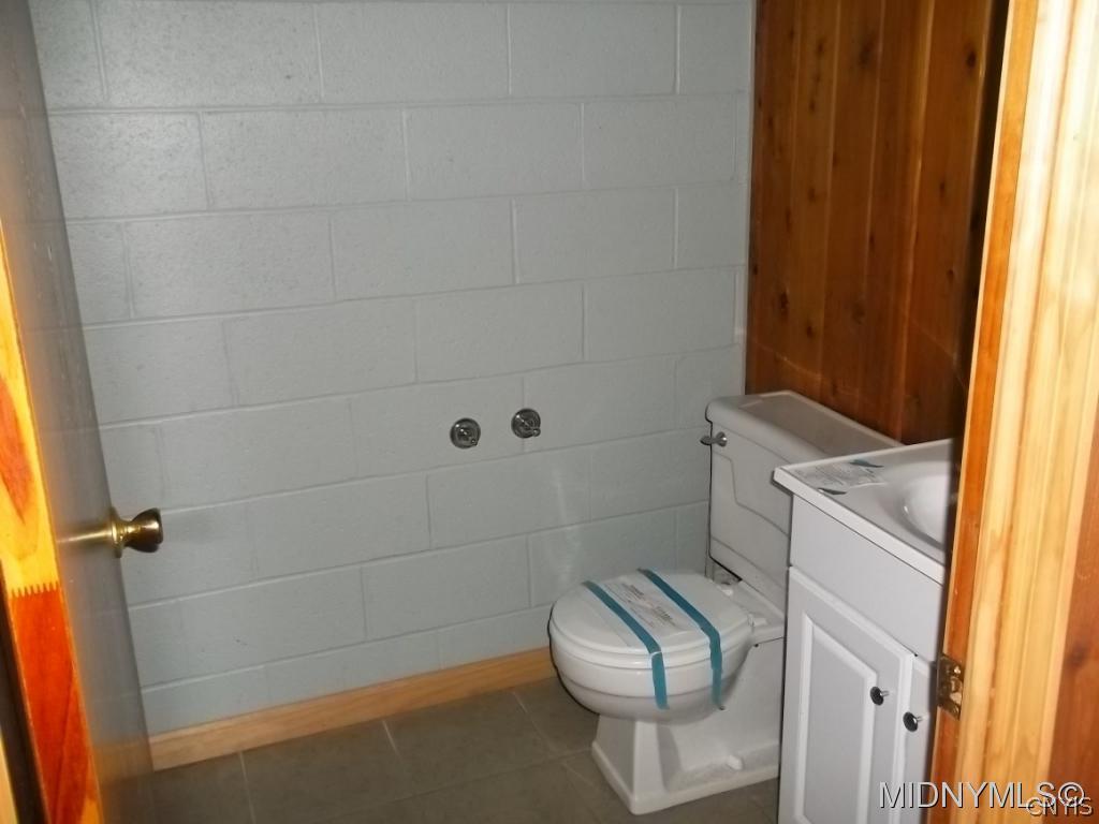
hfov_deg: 56.8
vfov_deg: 44.2
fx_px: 1016
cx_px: 550
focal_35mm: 32
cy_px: 412
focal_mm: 5.7
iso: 250
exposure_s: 1/30
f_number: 2.9
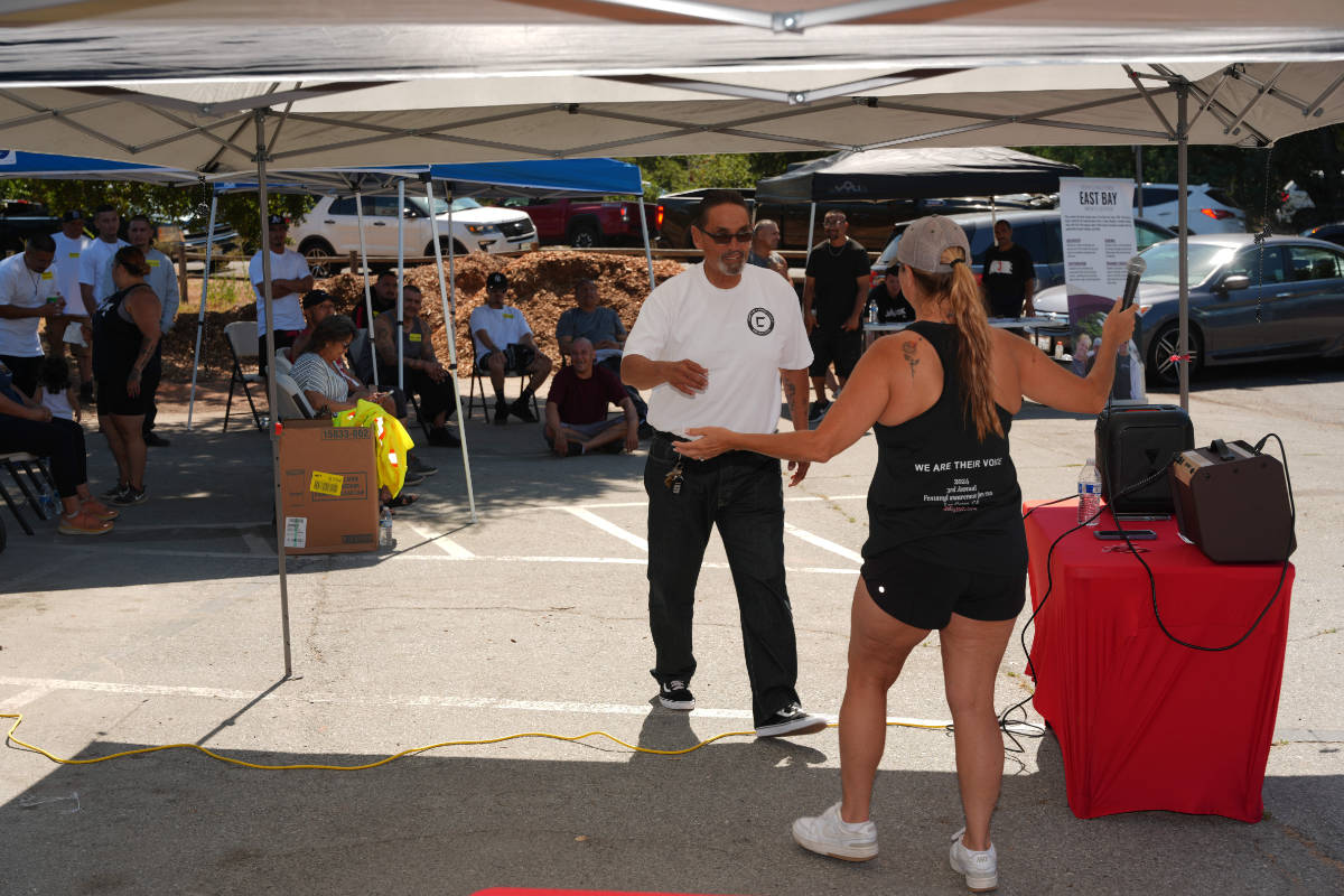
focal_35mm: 48
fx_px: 1807
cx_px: 672
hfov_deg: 40.8
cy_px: 448
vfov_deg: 27.9
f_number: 5
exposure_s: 1/250
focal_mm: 48.4
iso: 50
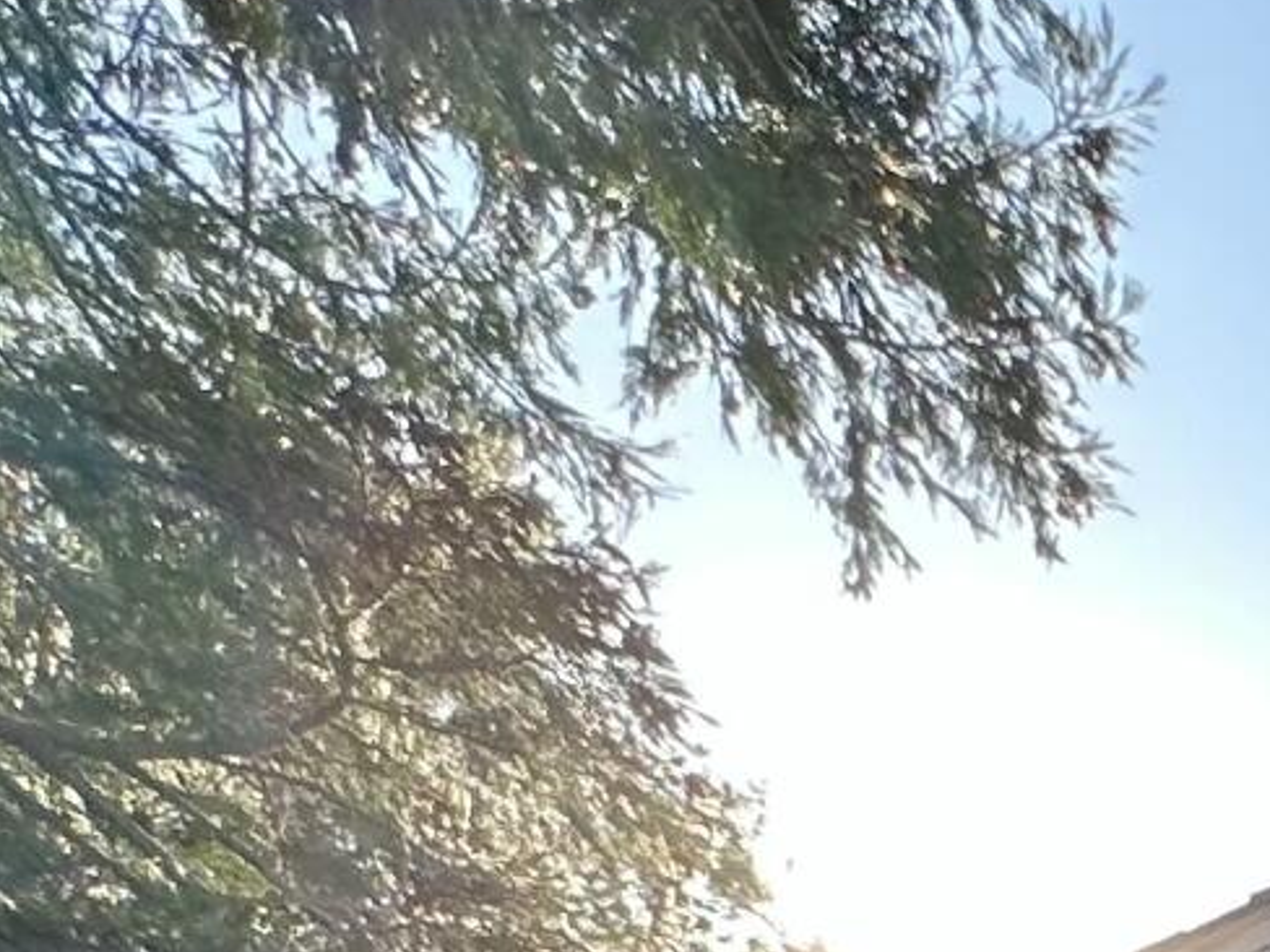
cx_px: 2733
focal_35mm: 86
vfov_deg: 12.9
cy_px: 2305
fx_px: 3155
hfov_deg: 16.0
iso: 40
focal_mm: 2.22
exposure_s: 1/272
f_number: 2.2
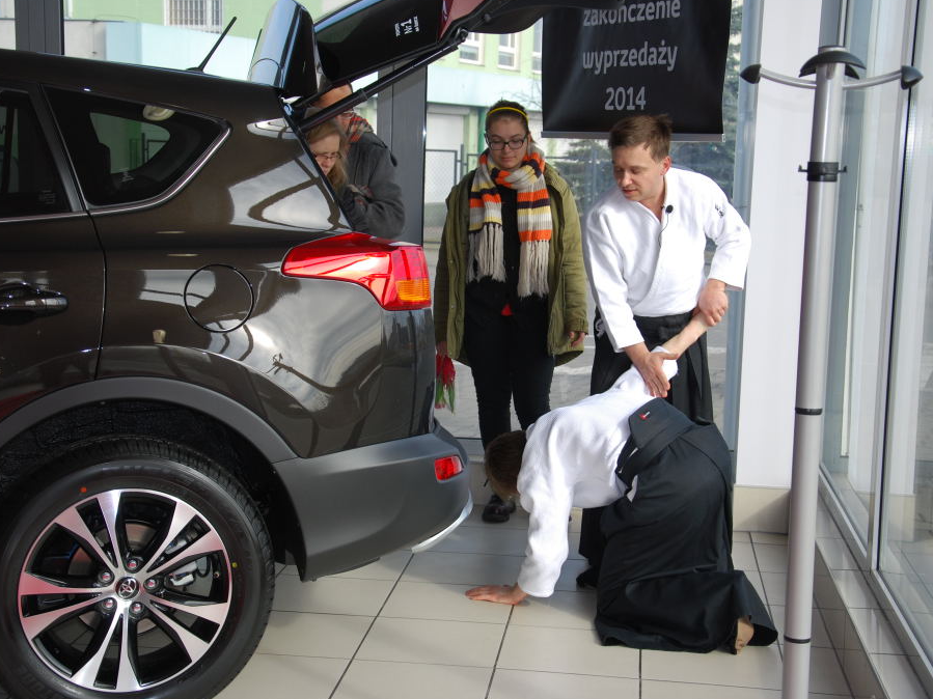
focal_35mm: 58
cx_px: 468
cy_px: 348
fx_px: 1551
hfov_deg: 33.5
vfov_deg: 25.4
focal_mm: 35
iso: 100
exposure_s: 1/200
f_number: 5
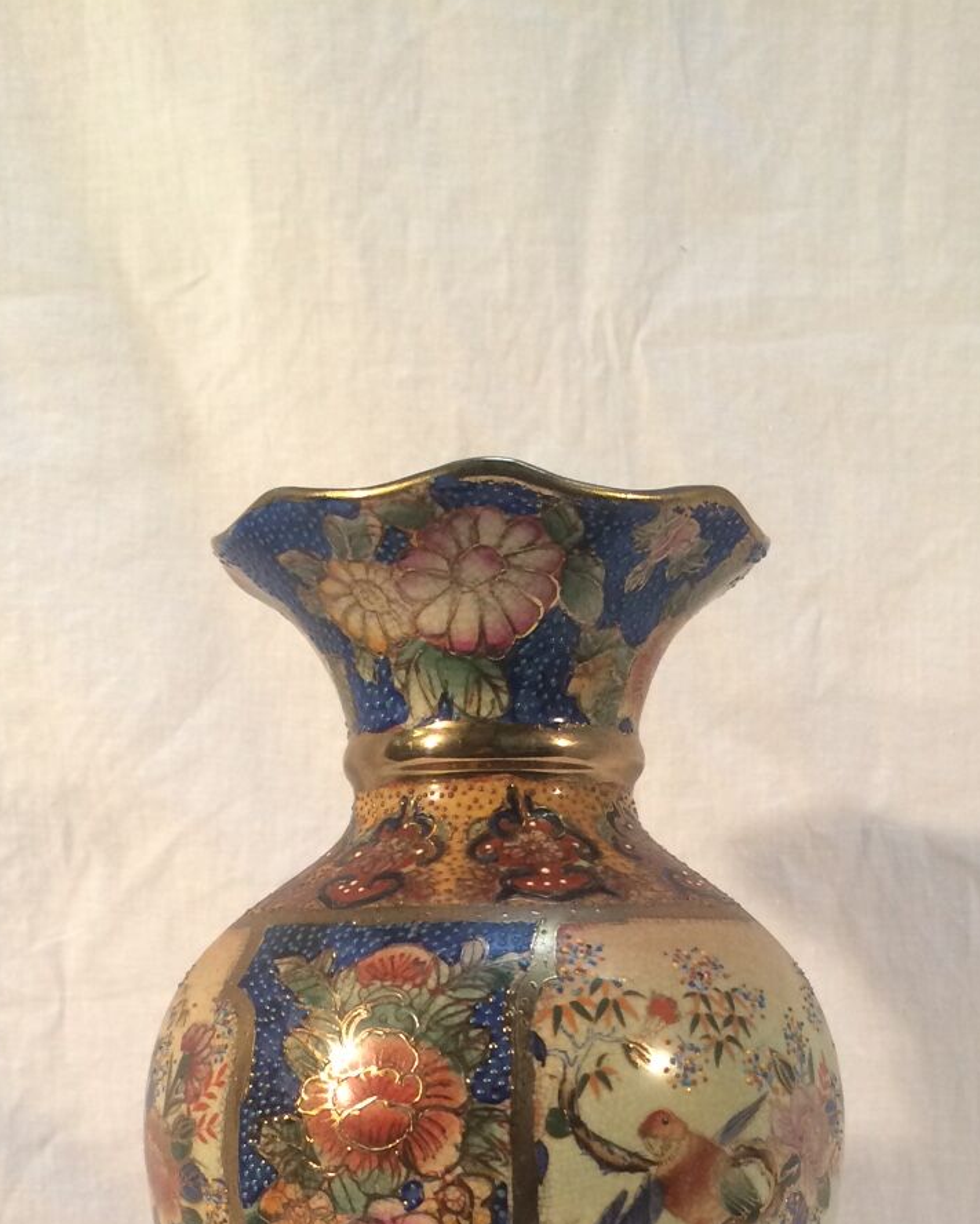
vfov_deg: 33.9
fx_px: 1884
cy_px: 1121
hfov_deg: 29.2
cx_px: 498
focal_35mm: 52
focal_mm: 4.15
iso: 64
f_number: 2.2
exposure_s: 1/33
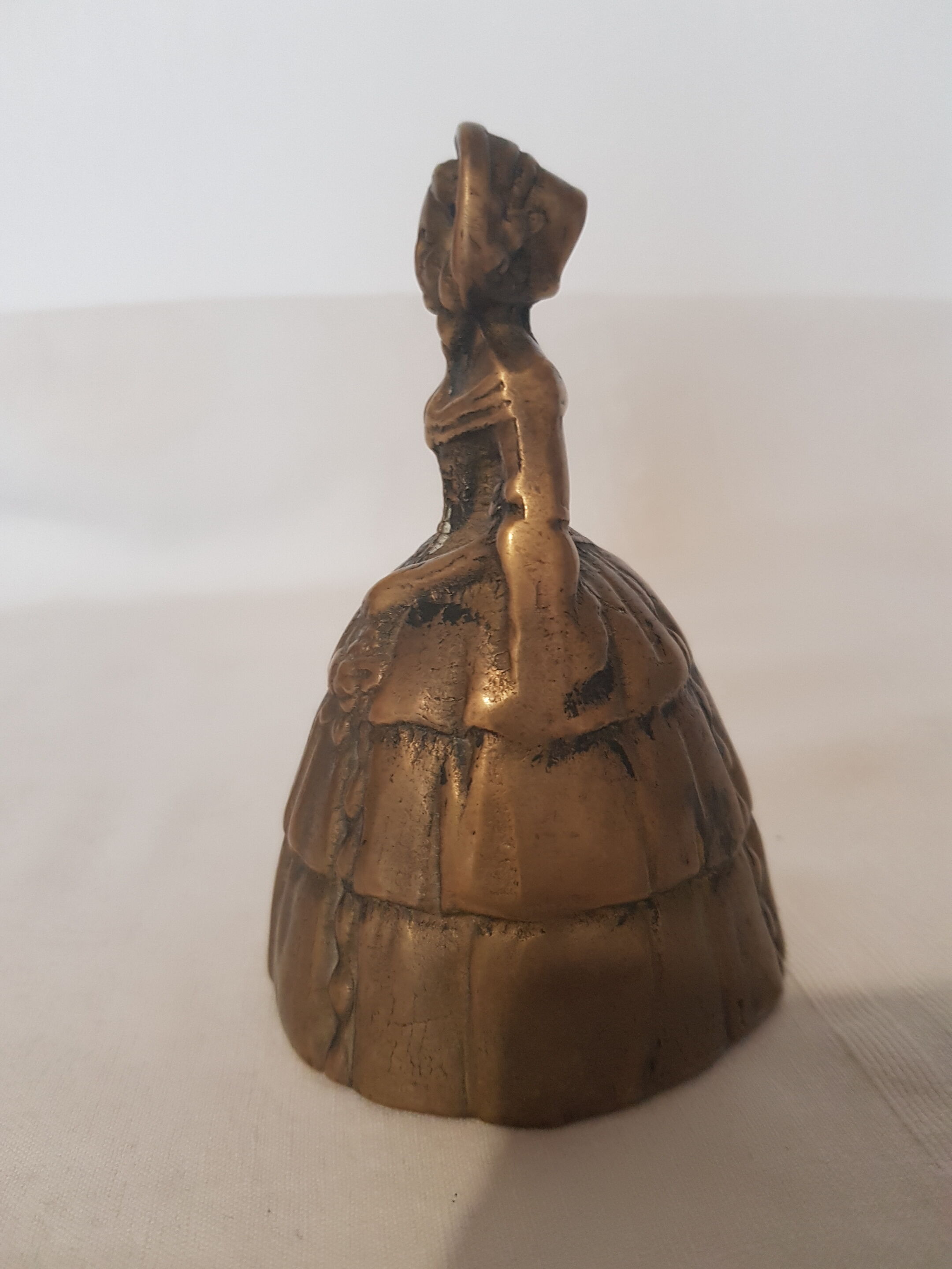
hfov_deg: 53.1
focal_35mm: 26
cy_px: 634
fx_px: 953
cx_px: 476
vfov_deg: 67.3
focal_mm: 4.2
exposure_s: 1/33
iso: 200
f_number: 1.7
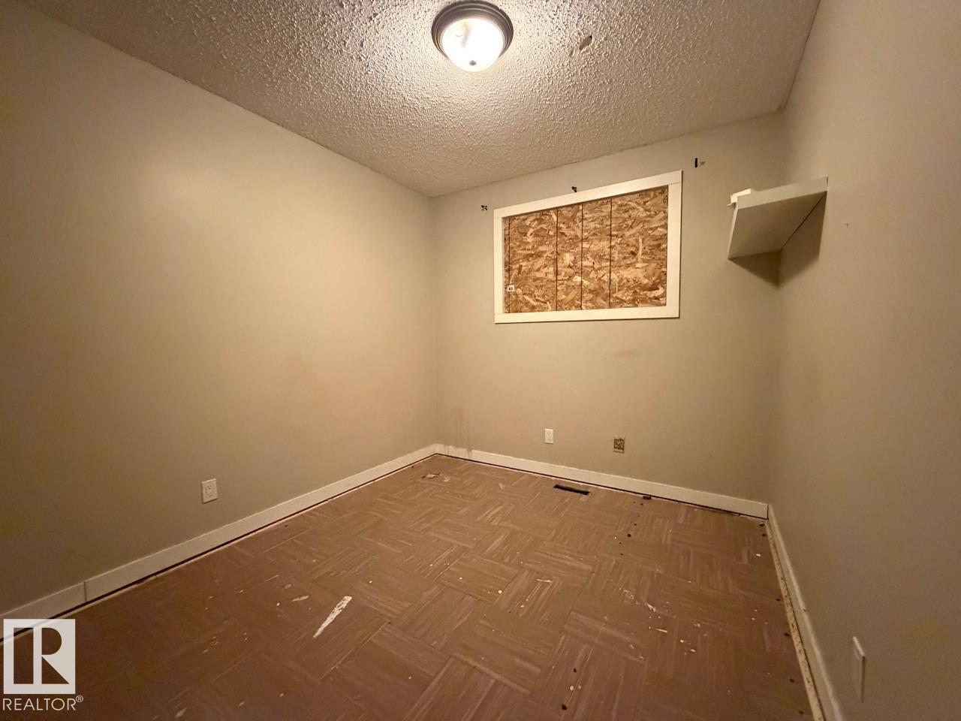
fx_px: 389
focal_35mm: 14
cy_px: 360
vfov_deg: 85.7
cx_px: 480
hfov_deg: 102.1
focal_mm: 2.22
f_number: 2.2
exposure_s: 1/60
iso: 1250
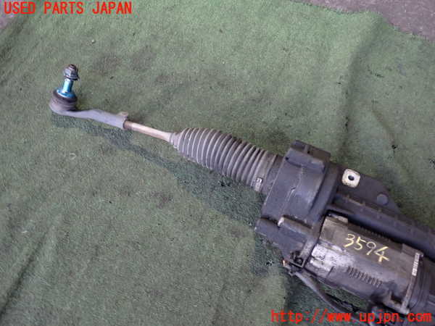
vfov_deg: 46.8
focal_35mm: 30
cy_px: 163
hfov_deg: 60.0
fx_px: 377
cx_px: 218
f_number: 2.3
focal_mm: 5.4
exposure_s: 1/30
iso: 500
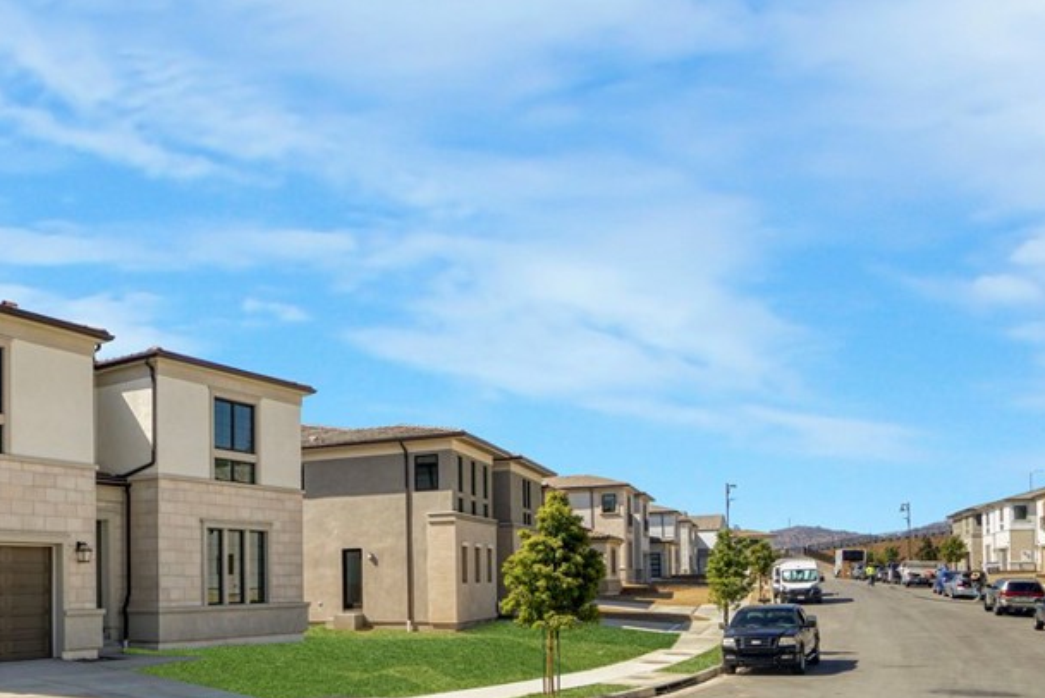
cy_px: 556
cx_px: 186
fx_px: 954
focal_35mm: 33
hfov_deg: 53.0
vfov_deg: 38.7
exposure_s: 1/60
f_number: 16
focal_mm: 13
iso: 100
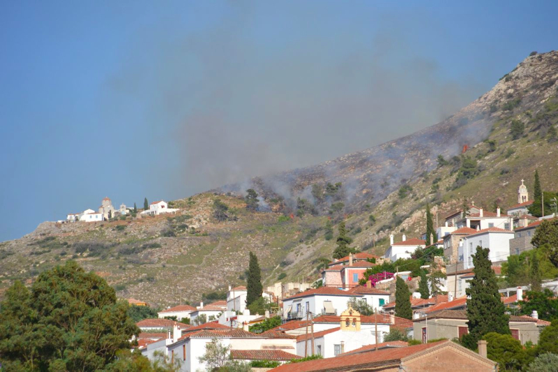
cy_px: 186
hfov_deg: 7.4
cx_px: 279
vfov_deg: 5.0
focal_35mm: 278
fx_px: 4300
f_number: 6
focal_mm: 185
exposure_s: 1/2000
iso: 360
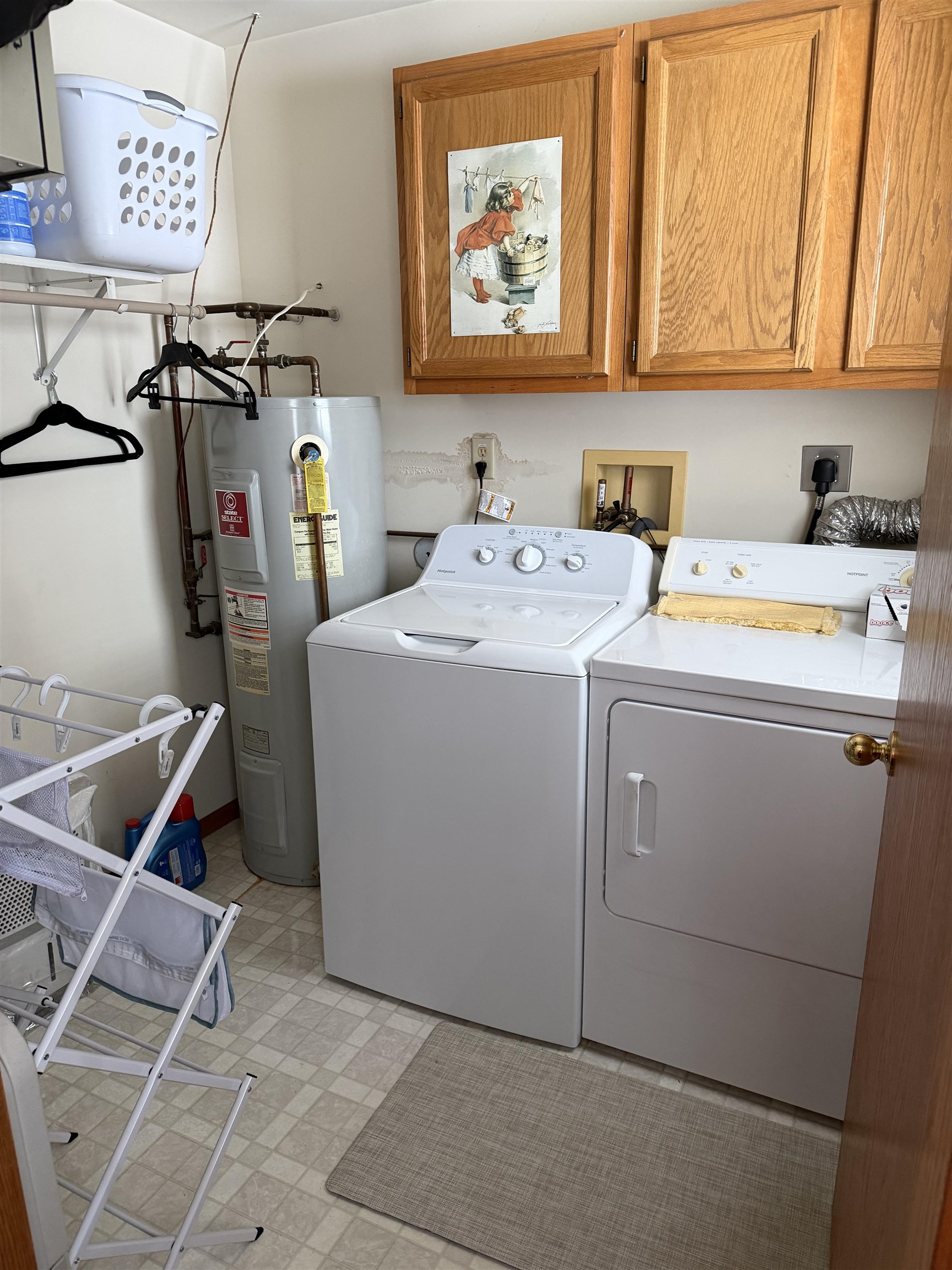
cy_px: 635
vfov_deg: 71.6
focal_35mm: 24
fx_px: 880
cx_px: 476
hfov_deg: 56.8
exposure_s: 1/60
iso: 320
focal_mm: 6.76
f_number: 1.78
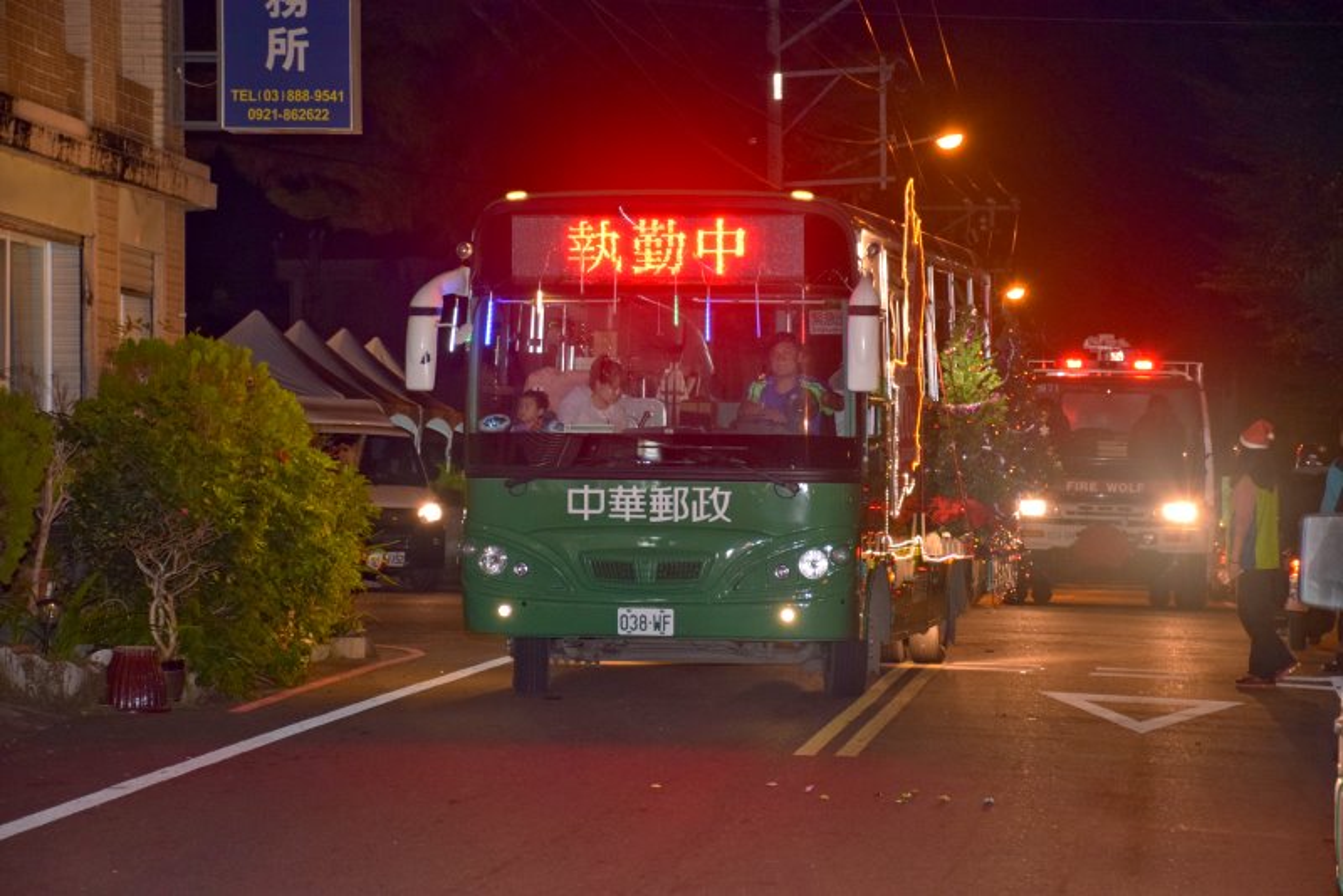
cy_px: 448
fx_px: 3694
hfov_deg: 20.6
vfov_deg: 13.8
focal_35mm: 99
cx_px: 672
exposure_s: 1/60
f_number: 5
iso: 1000
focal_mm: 66
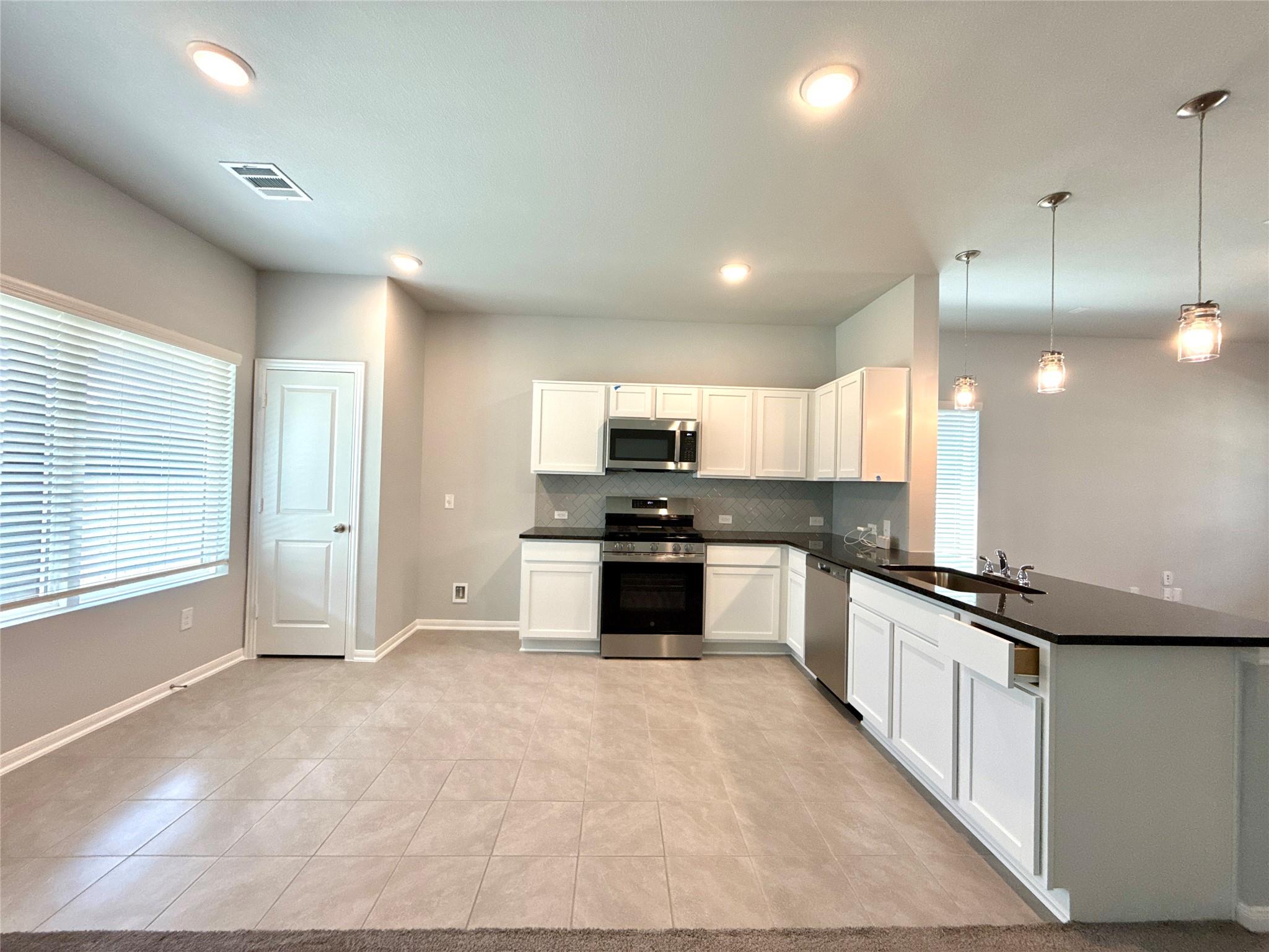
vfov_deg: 85.7
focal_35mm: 14
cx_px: 634
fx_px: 513
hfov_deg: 102.1
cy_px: 476
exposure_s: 1/120
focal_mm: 2.22
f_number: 2.2
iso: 250
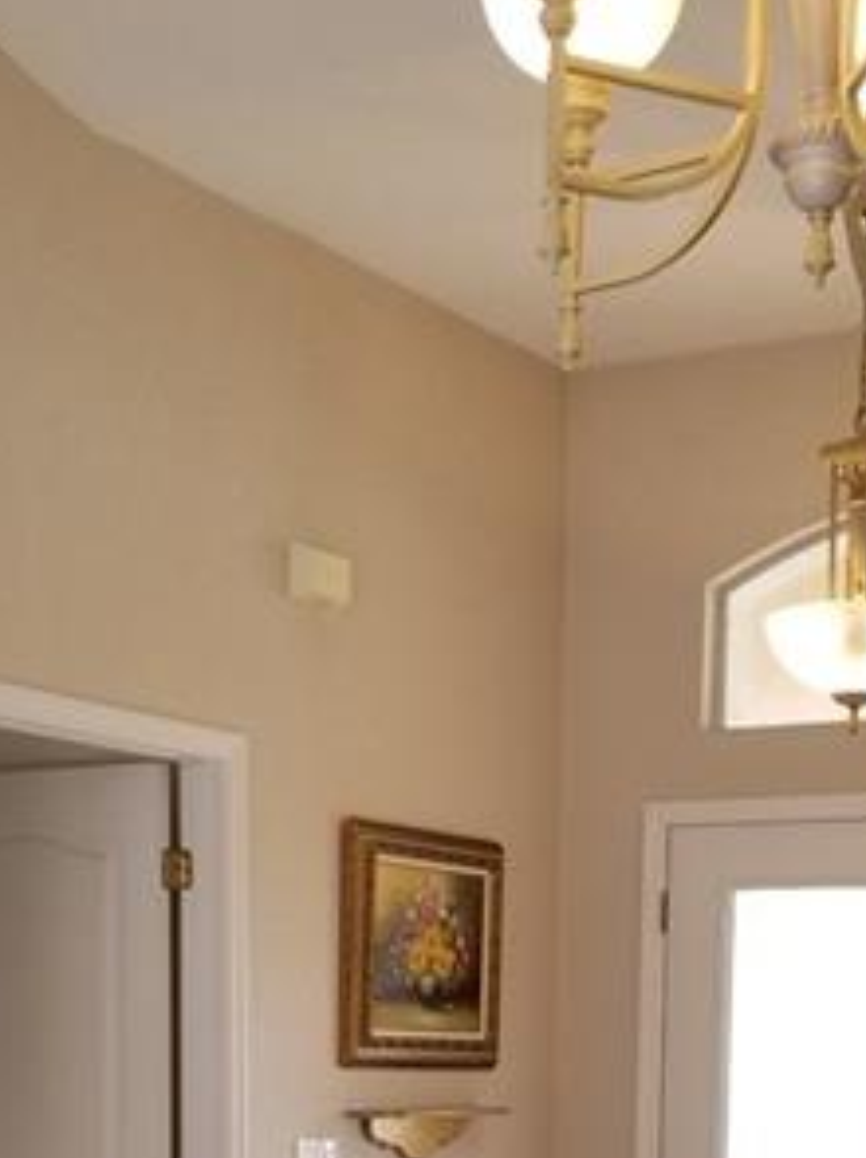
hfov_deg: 21.6
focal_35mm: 68
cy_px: 1158
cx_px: 484
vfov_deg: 27.0
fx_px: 2272
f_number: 1.7
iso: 64
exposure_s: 1/60
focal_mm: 4.25
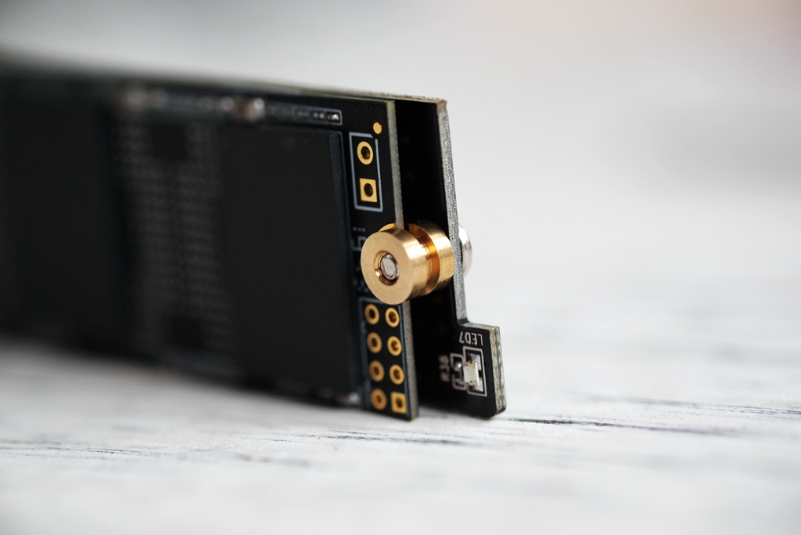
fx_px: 2003
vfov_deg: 15.2
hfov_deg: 22.6
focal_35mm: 90
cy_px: 268
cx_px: 400
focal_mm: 60
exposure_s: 1/160
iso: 800
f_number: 2.8
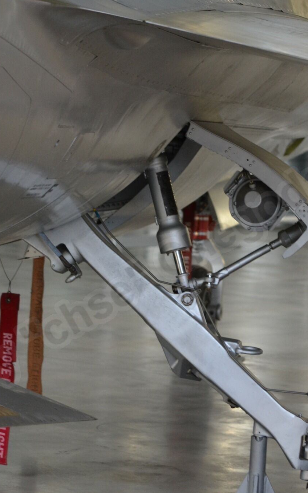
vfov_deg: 11.6
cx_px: 199
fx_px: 2418
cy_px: 245
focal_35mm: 180
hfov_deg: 7.3
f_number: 4.5
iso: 800
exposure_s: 1/60
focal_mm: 78
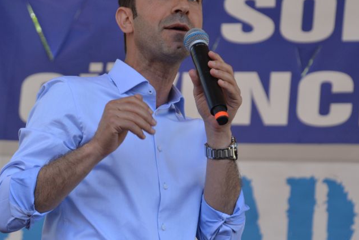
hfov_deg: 8.1
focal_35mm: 255
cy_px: 118
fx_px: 2544
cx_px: 77
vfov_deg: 5.4
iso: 400
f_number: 5.6
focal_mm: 100
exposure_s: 1/320
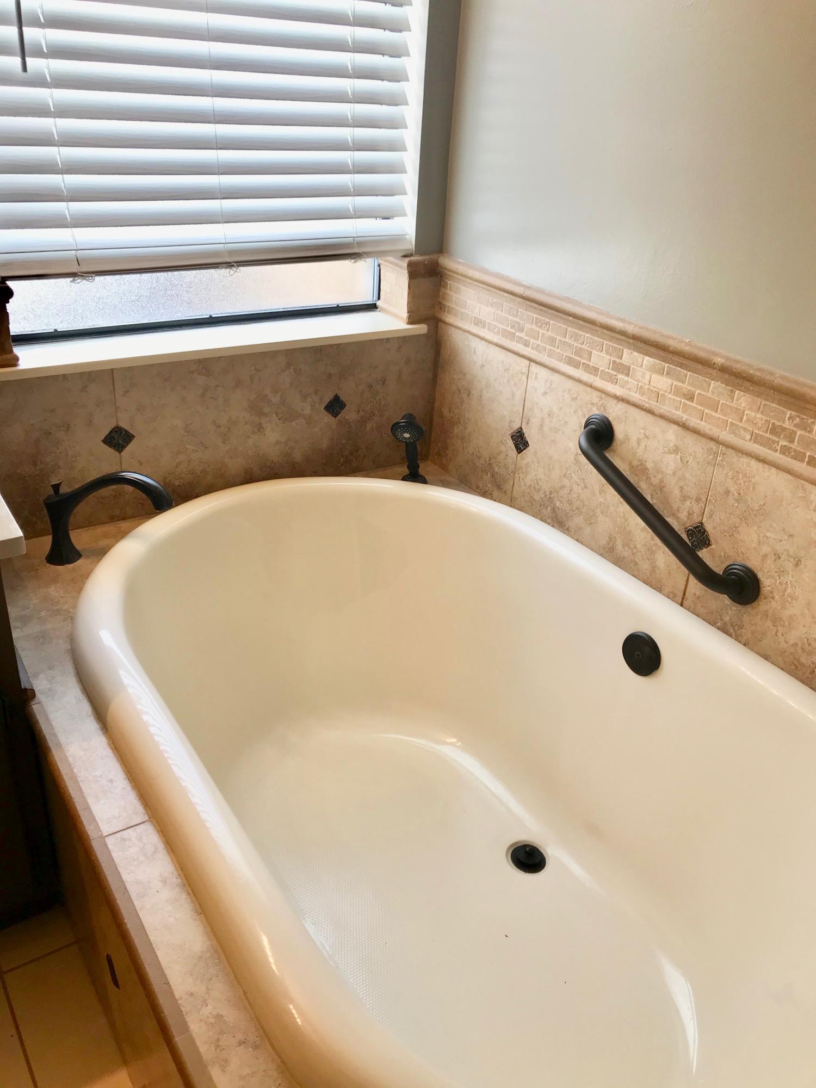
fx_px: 880
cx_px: 408
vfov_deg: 63.4
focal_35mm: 28
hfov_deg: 49.7
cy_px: 544
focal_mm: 3.99
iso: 20
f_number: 1.8
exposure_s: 1/60
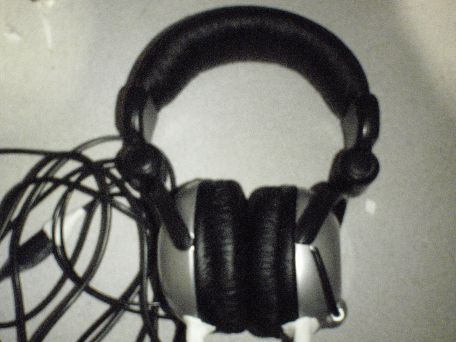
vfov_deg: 39.7
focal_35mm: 36
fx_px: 474
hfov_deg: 51.4
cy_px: 171
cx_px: 228
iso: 1600
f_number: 4.1
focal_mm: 6.53
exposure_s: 1/20
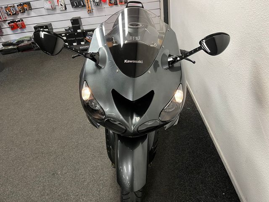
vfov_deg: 53.1
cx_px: 134
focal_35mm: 26
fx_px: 202
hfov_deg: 67.3
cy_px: 101
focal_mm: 5.1
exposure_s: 1/50
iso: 160
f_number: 1.6
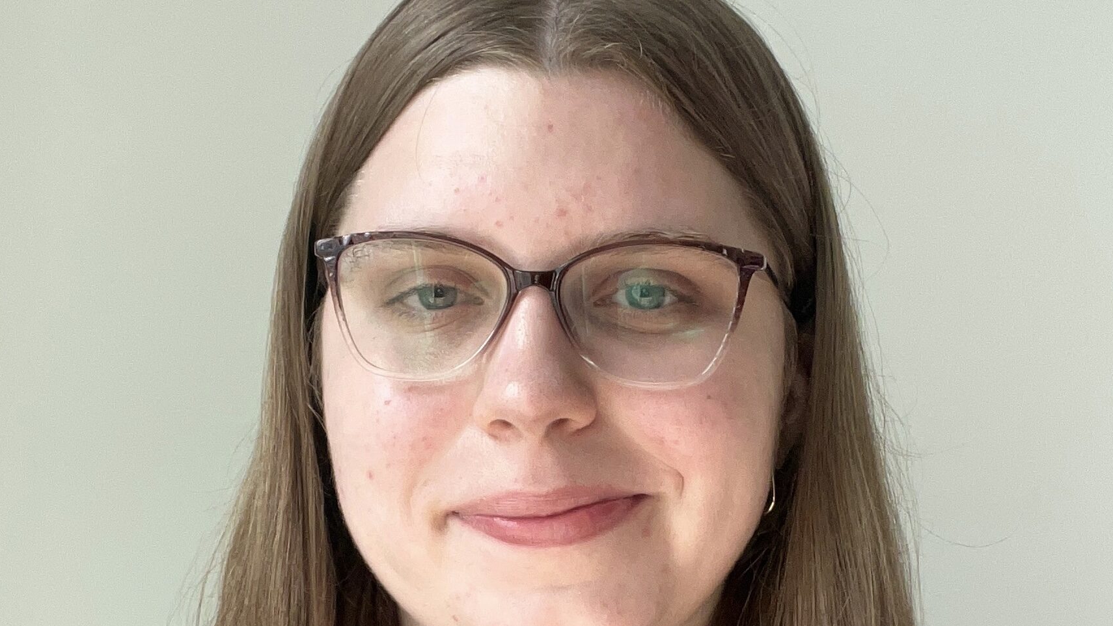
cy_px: 338
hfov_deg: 59.5
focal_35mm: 33
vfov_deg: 35.6
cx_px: 559
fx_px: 974
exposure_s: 1/104
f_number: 2.2
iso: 100
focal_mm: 2.71
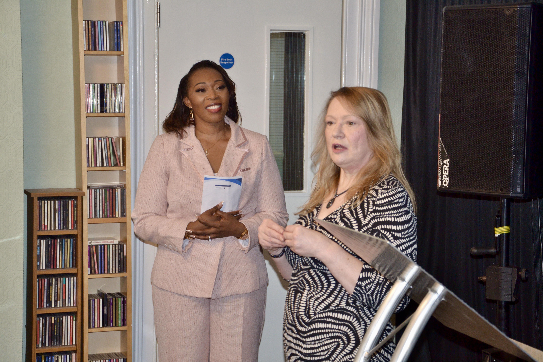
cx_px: 272
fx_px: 1312
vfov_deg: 15.7
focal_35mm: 87
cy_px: 181
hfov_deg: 23.4
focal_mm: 58
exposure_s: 1/30
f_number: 5
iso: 800
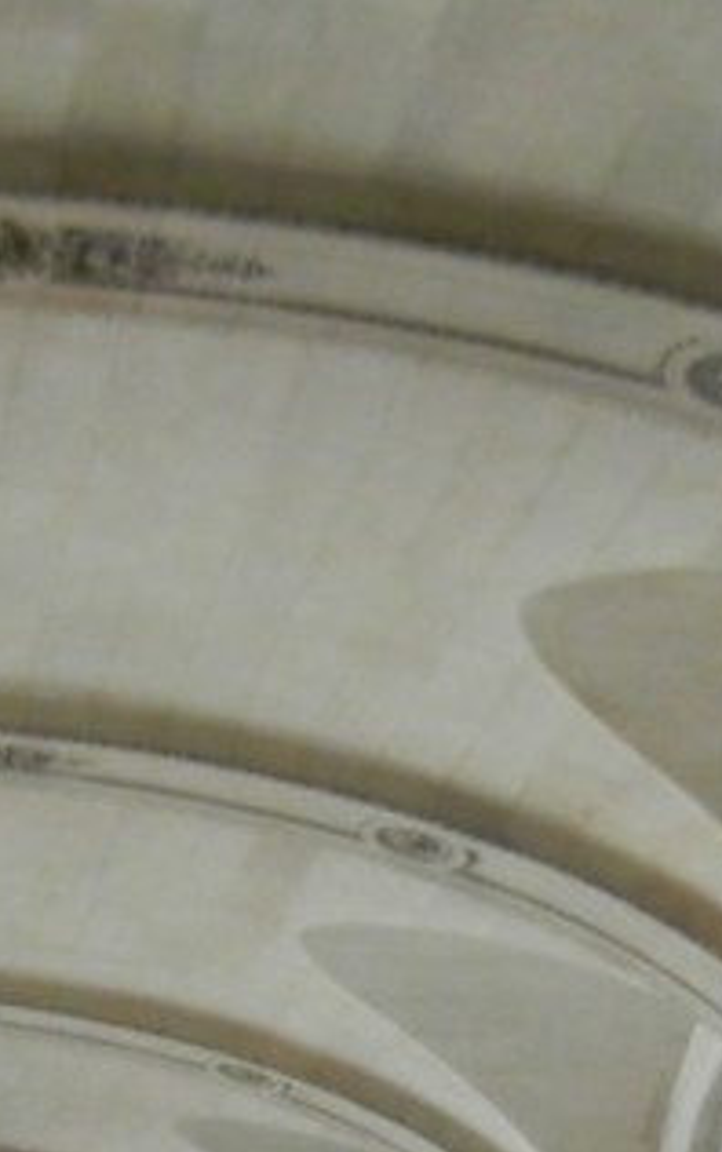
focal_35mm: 103
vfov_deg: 19.8
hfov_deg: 12.3
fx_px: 3237
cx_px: -248
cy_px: 1043
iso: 200
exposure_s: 1/6.2
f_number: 3.5
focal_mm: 5.4
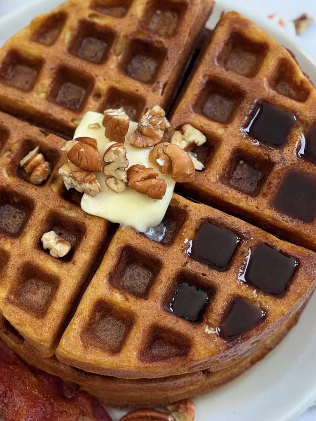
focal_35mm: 83
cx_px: 112
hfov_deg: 17.7
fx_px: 1010
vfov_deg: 23.3
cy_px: 112
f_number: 1.8
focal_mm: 6.8
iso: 160
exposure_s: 1/120
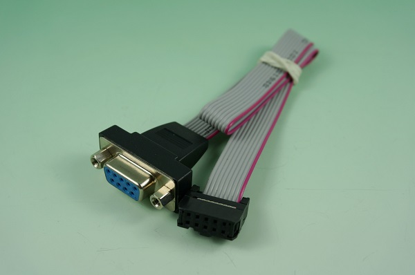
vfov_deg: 29.8
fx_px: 518
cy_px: 138
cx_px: 208
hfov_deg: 43.7
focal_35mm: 45
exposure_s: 1/100
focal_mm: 30
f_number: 7.1
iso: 100
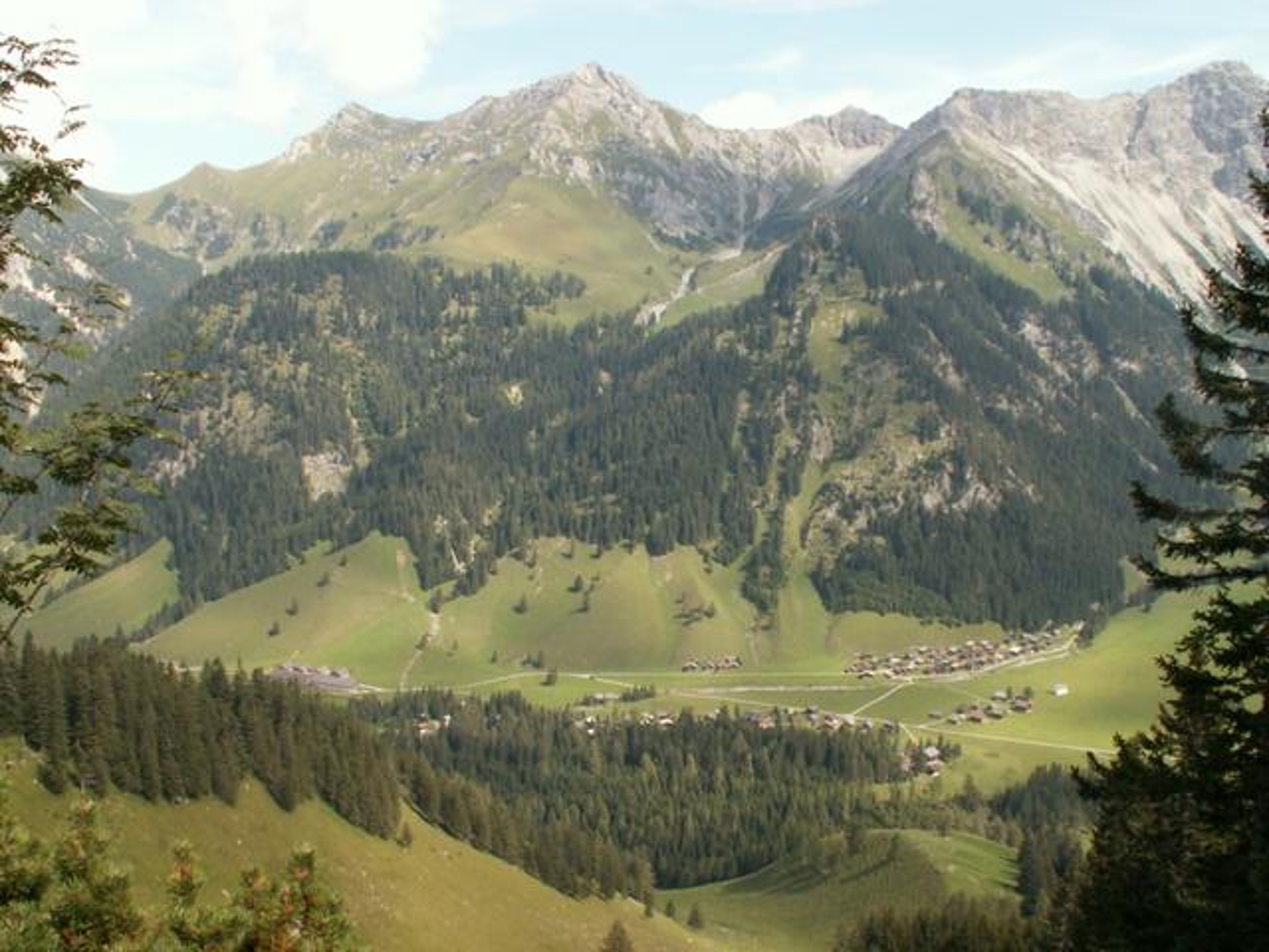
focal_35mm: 35
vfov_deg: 40.7
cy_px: 476
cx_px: 634
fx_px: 1283
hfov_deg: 52.6
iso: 50
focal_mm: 5.86
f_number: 8
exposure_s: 1/60
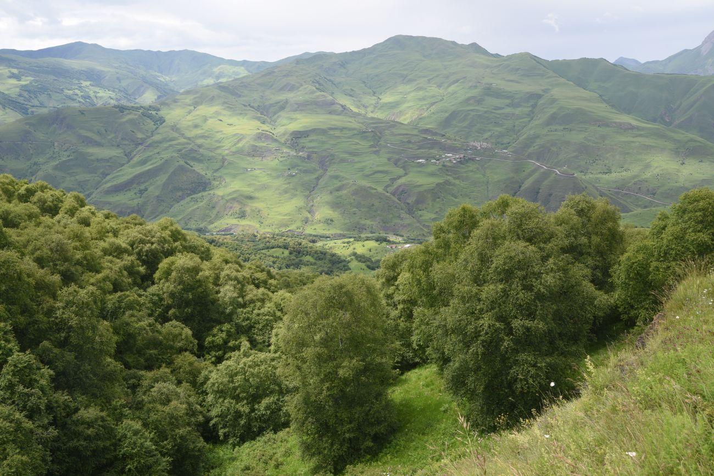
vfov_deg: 42.3
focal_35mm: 31
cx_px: 357
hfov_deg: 60.3
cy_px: 238
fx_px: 615
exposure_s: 1/125
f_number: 11
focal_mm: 31
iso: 200
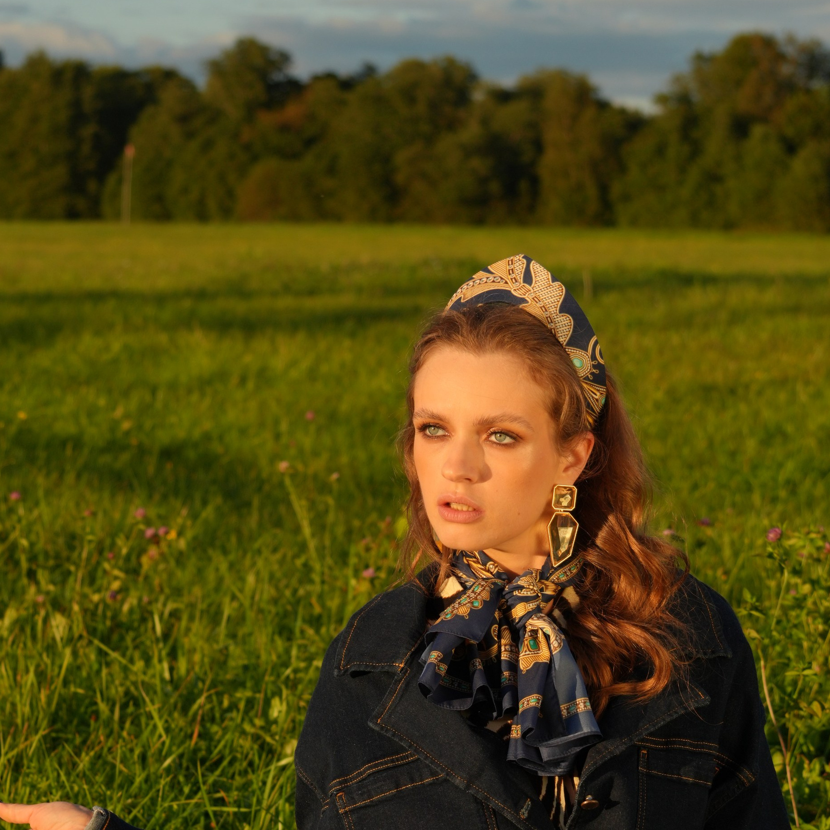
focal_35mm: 149
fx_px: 4042
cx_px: 308
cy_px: 471
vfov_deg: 11.7
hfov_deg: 11.7
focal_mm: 79
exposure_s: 1/500
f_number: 7.1
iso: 200
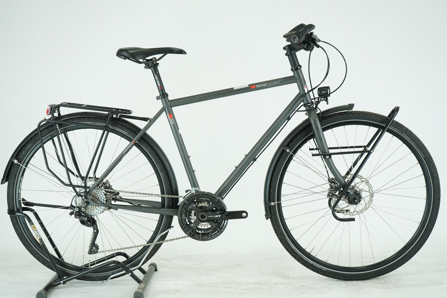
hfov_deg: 33.9
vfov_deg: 23.0
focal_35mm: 59
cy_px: 149
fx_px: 733
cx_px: 224
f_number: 5.6
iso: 1600
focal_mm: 59
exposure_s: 1/200
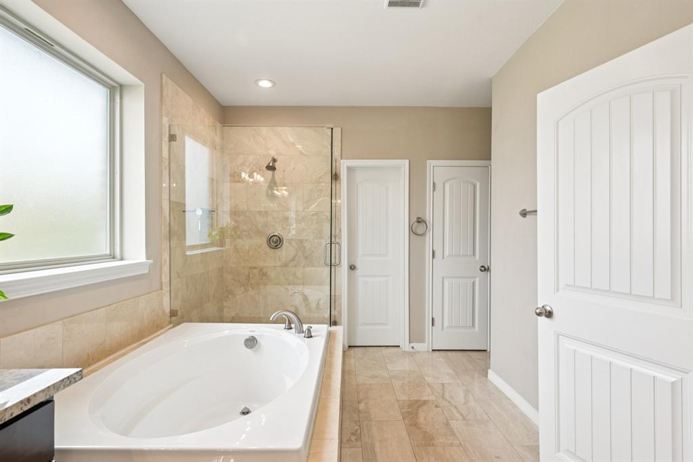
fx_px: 356
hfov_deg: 88.4
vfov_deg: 66.0
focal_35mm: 18
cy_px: 231
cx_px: 346
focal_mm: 18.5
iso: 400
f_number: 8
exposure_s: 1/80
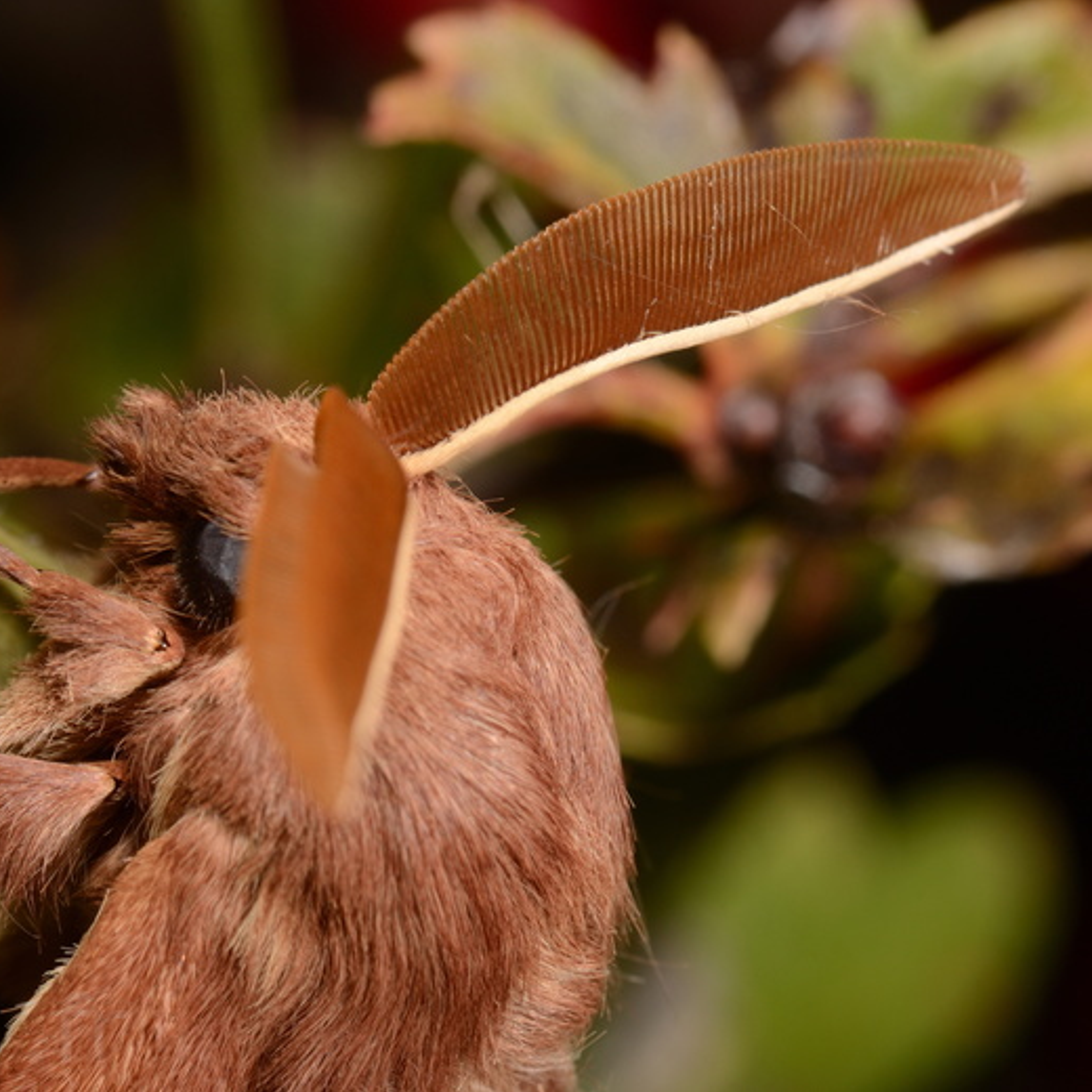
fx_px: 5876
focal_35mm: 165
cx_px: 296
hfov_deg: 10.6
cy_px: 544
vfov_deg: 10.6
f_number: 22
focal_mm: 85
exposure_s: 1/60
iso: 100
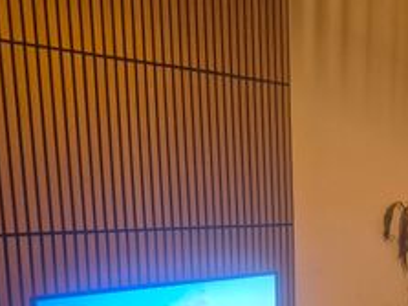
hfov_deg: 27.4
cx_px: 490
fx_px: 730
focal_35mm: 62
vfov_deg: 22.1
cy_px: 354
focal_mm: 5.4
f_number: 1.8
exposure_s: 1/100
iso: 1250
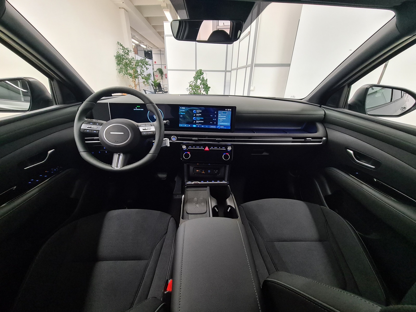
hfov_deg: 106.2
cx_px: 208
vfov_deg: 89.9
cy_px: 156
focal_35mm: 13
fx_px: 156
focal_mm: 2.2
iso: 320
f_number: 2.2
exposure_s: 1/50
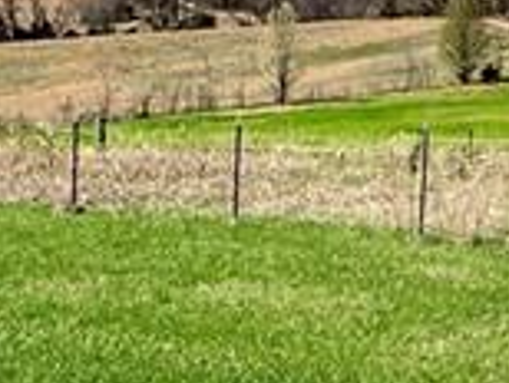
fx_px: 1370
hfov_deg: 19.3
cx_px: 684
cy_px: 17
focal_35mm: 93
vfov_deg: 15.7
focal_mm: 2.22
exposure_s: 1/3460
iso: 50
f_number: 2.2
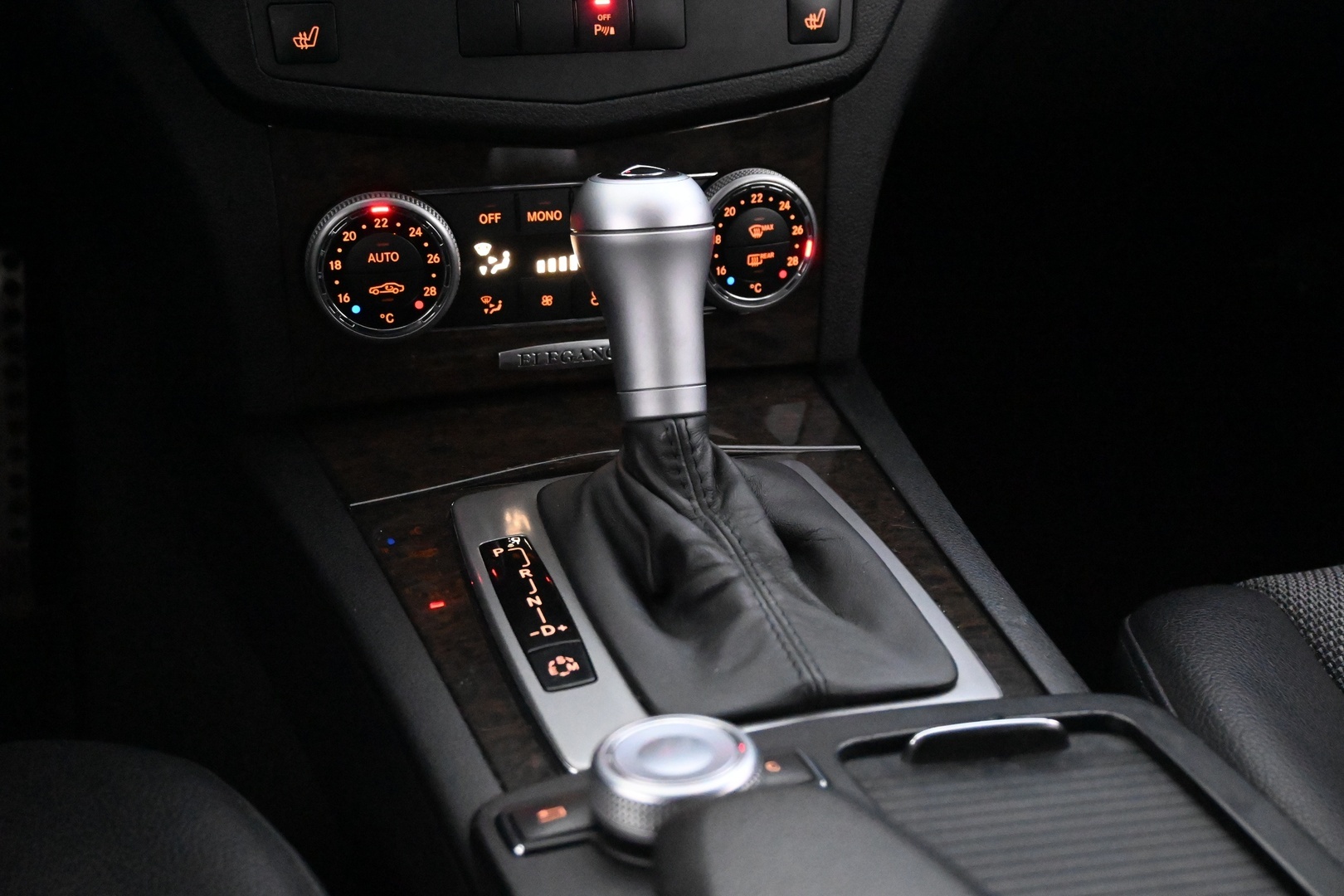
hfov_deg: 43.6
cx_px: 672
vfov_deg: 29.9
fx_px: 1680
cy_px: 448
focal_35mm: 45
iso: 14400
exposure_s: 1/50
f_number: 4.8
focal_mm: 30
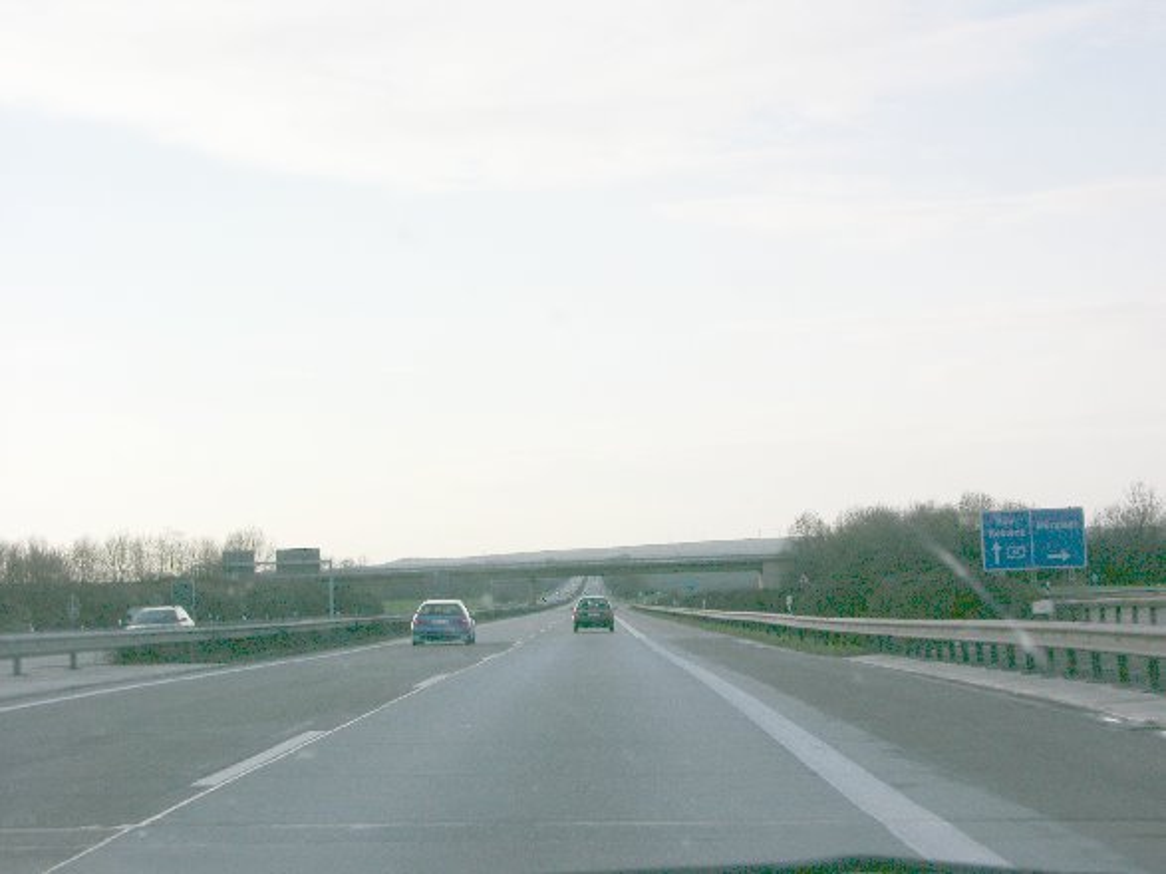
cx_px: 583
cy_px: 437
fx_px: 2492
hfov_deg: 26.3
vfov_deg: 19.9
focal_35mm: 74
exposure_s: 1/142
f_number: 7.5
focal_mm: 18.8
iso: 50
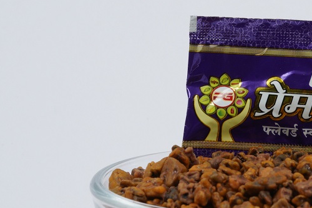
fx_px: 1040
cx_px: 240
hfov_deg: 17.0
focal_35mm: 120
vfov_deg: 11.4
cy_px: 146
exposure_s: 1/125
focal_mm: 50
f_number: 18
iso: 1000
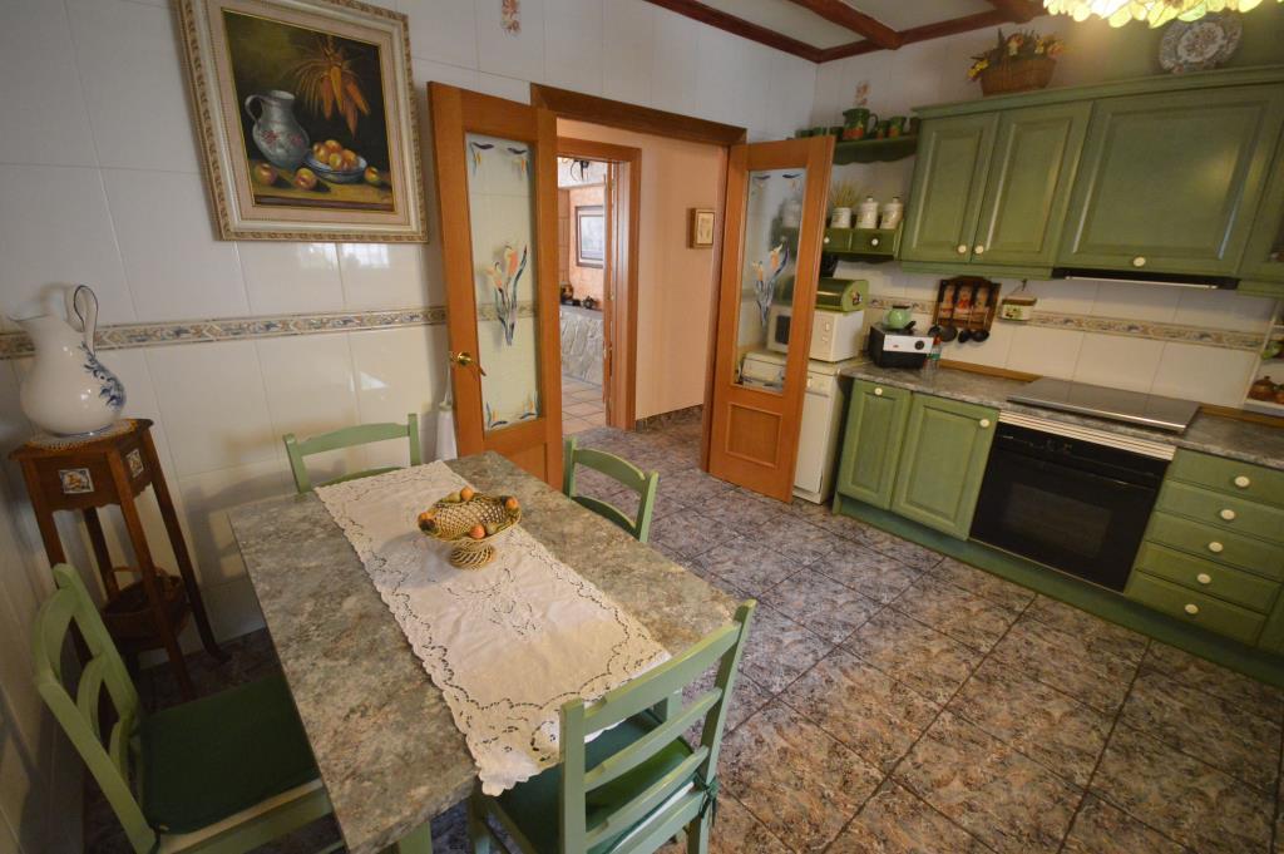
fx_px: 535
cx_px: 642
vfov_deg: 77.2
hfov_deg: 100.4
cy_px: 427
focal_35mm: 15
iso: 3200
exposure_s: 1/60
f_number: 4
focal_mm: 10
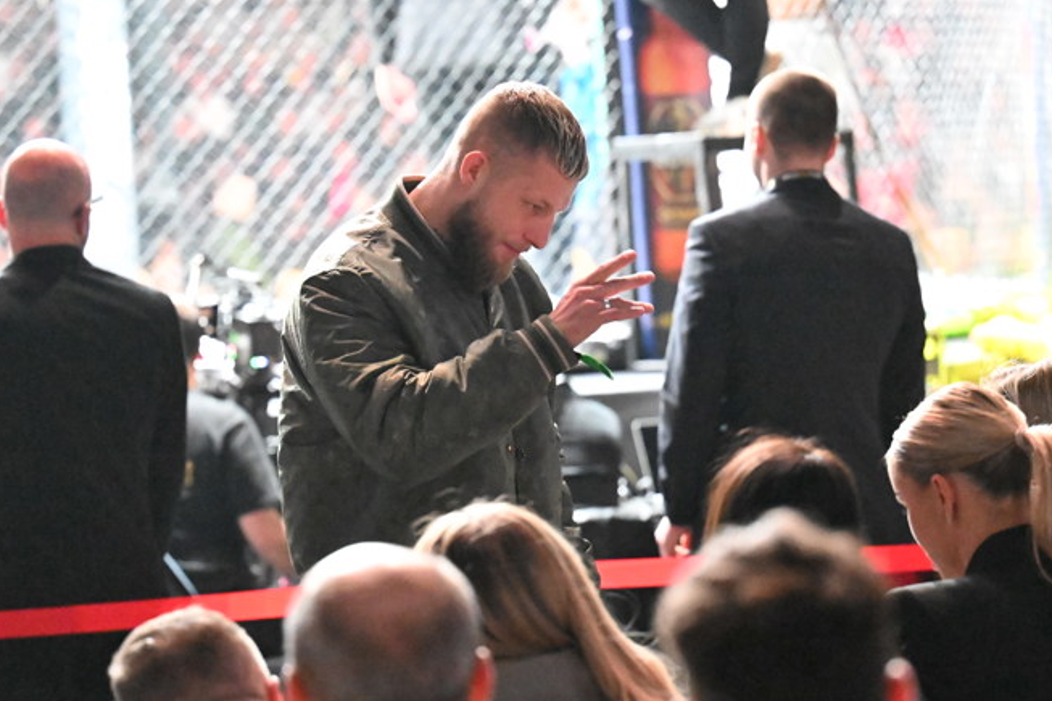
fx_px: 4382
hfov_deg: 13.7
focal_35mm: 150
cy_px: 353
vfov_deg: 9.1
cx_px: 548
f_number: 2.8
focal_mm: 95
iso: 25600
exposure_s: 1/500
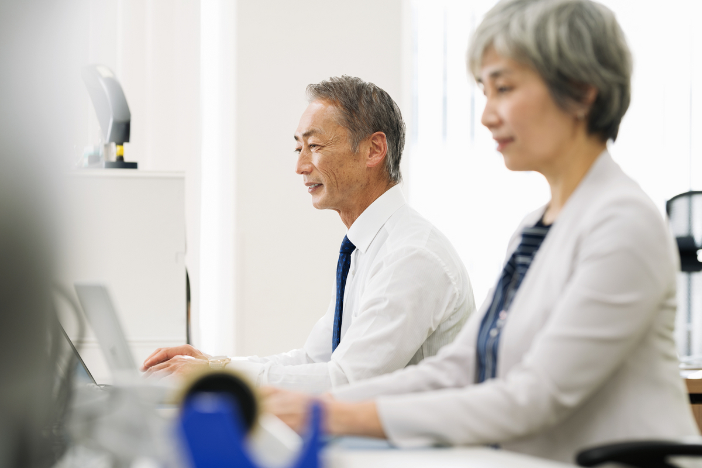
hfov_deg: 19.5
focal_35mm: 105
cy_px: 234
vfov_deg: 13.0
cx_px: 351
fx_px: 2047
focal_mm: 105
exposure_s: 1/160
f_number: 2.5
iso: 250
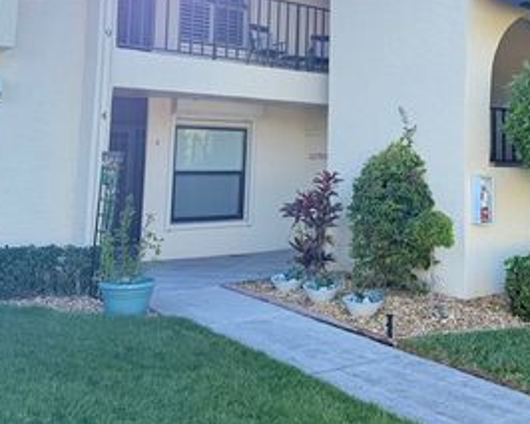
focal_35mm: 44
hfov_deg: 40.7
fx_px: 690
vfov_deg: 33.2
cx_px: 404
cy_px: 89
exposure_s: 1/813
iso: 100
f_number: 1.78
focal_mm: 6.76
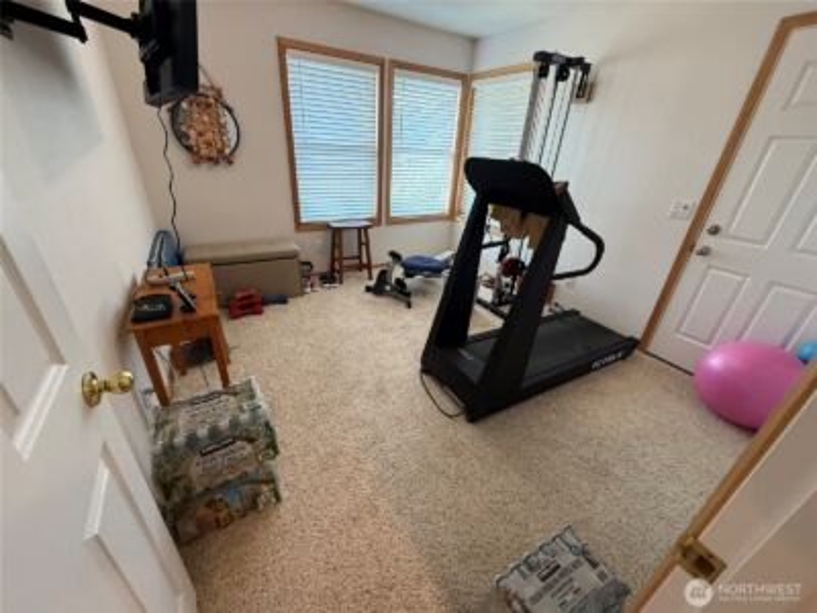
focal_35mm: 14
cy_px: 306
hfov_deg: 102.1
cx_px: 408
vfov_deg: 85.7
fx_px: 330
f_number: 2.2
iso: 320
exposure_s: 1/60
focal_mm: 2.22
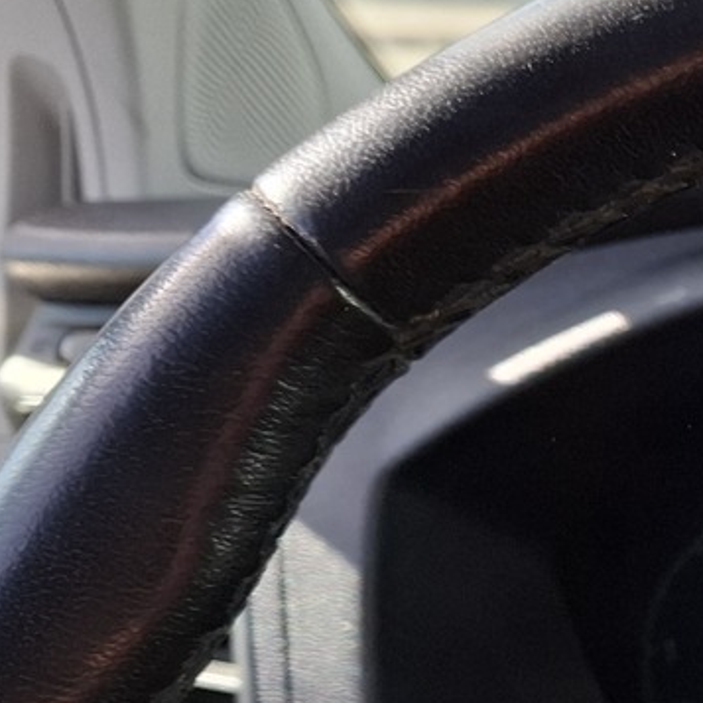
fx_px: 1884
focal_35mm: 82
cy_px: 703
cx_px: 1154
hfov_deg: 18.0
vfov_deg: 20.5
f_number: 1.8
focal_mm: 5.54
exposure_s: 1/316
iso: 50
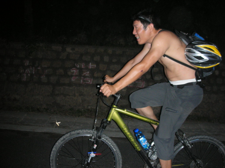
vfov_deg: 40.7
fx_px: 227
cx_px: 112
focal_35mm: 35
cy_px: 84
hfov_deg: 52.6
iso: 200
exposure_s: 1/60.1
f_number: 3
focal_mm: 5.8
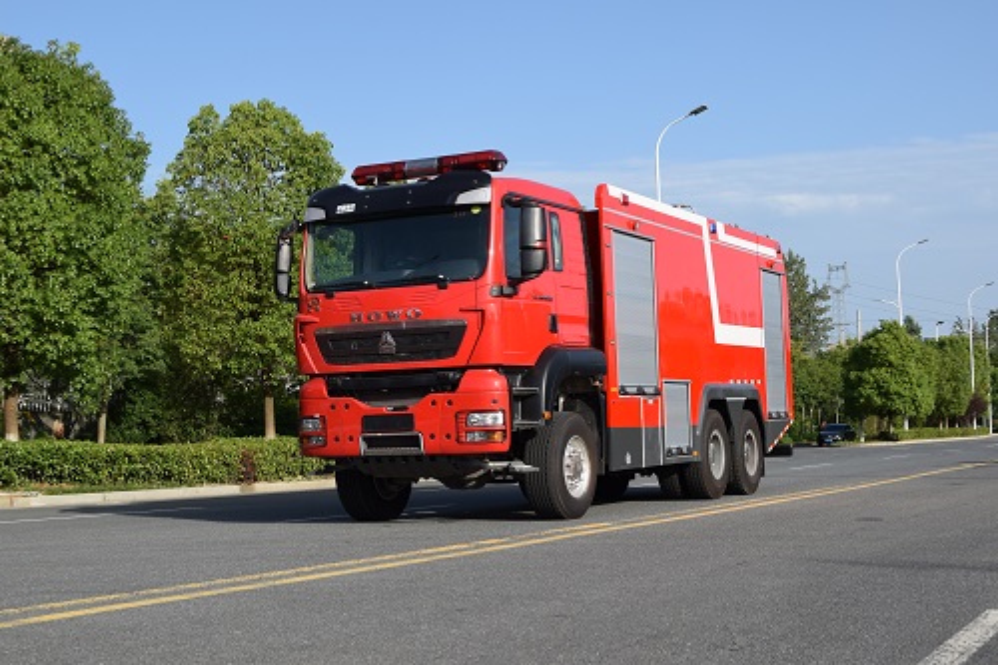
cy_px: 332
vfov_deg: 25.7
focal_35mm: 52
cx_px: 499
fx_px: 1455
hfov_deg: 37.9
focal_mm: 35
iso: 200
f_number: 9
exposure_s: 1/320
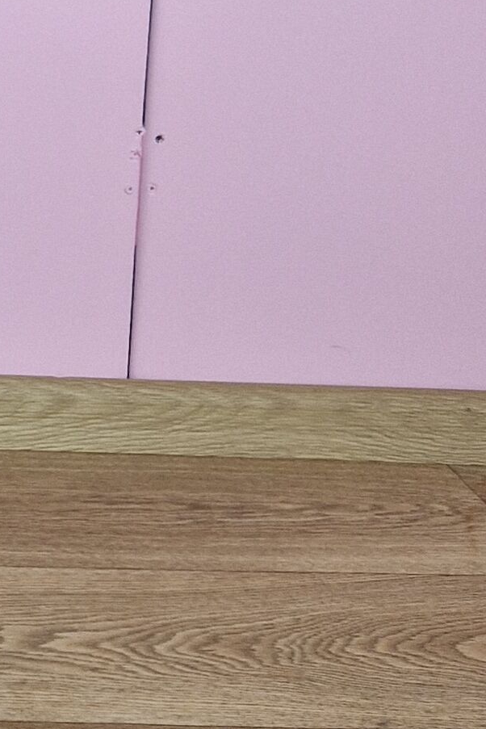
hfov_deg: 11.2
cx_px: -602
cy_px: -243
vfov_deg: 17.9
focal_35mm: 106
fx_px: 2146
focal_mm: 5.4
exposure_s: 1/241
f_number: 1.8
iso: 50
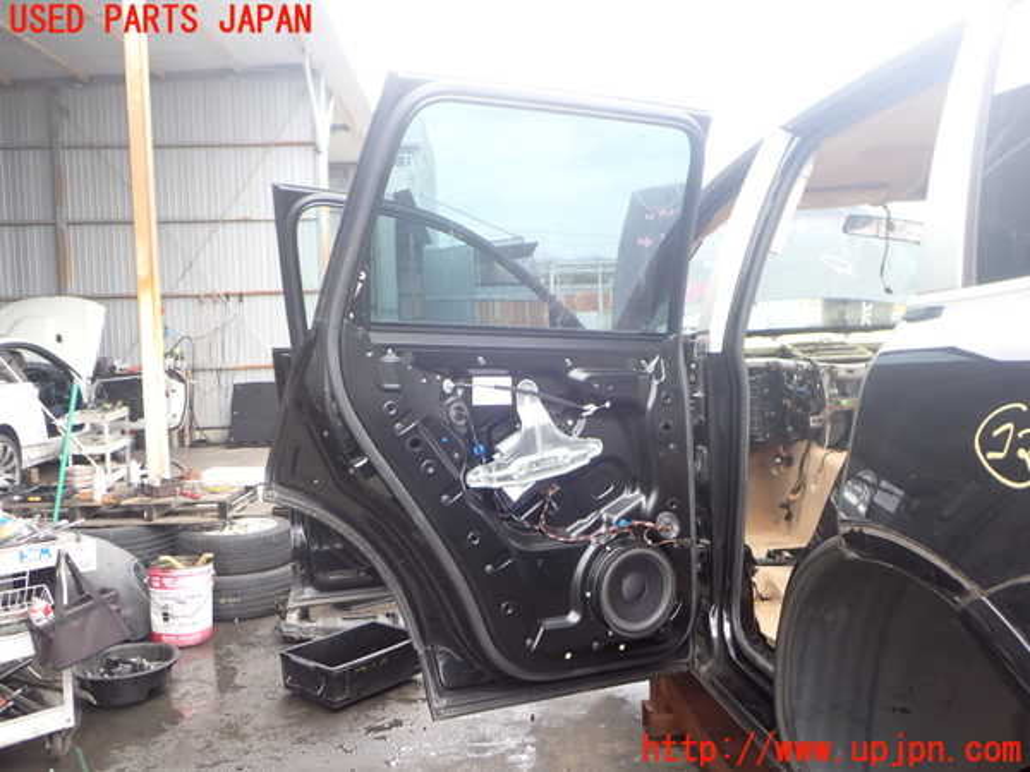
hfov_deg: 60.0
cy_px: 386
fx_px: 893
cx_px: 515
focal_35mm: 30
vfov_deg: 46.8
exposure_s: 1/125
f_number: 3.2
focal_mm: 5.4
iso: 100
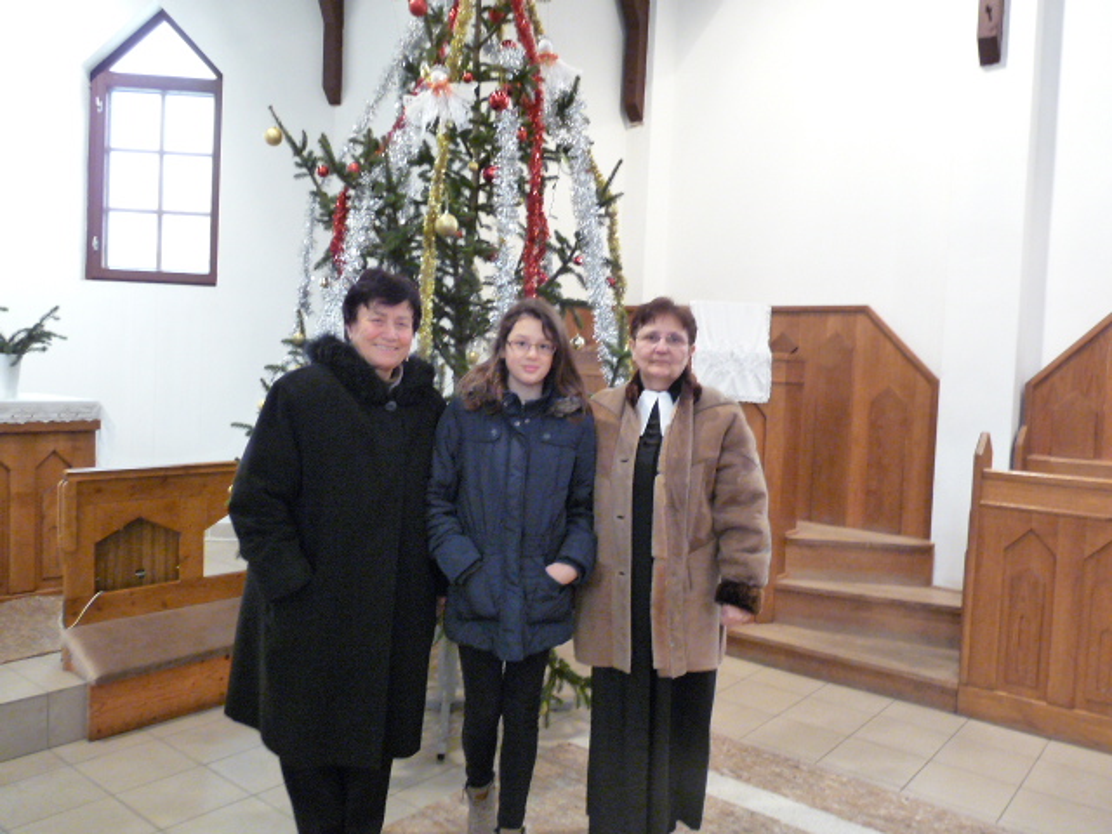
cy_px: 417
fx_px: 867
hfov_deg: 65.3
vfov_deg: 51.4
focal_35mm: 27
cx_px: 556
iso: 800
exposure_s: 1/15
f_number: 2.8
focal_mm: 4.8
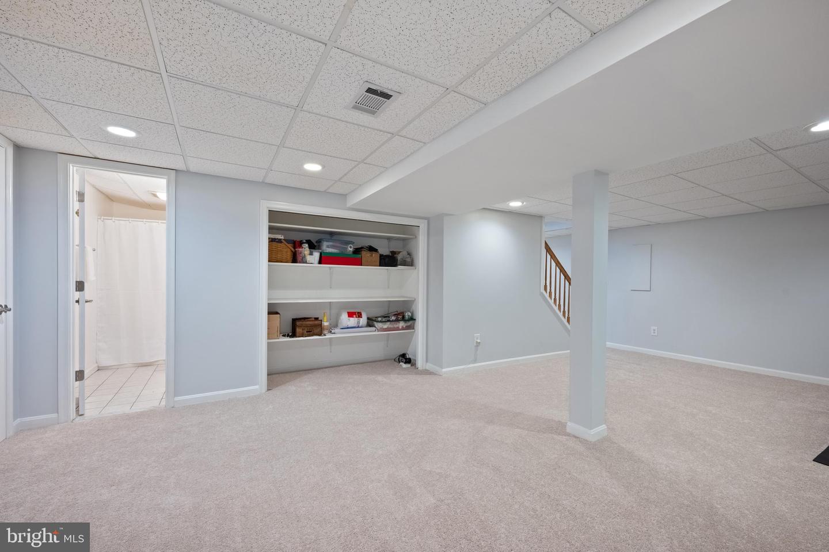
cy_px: 276
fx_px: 322
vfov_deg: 81.2
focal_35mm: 14
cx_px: 414
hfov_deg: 104.3
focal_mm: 14
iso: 500
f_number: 8
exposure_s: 1/200
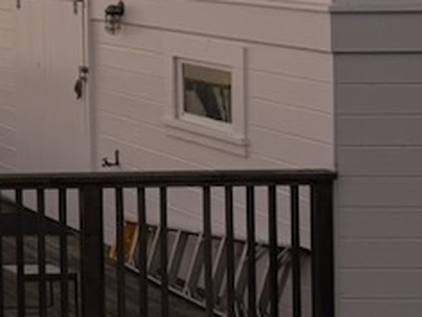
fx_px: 1585
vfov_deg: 11.2
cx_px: -628
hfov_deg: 11.9
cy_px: -81
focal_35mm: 130
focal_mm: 6.76
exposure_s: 1/154
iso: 64
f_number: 1.78
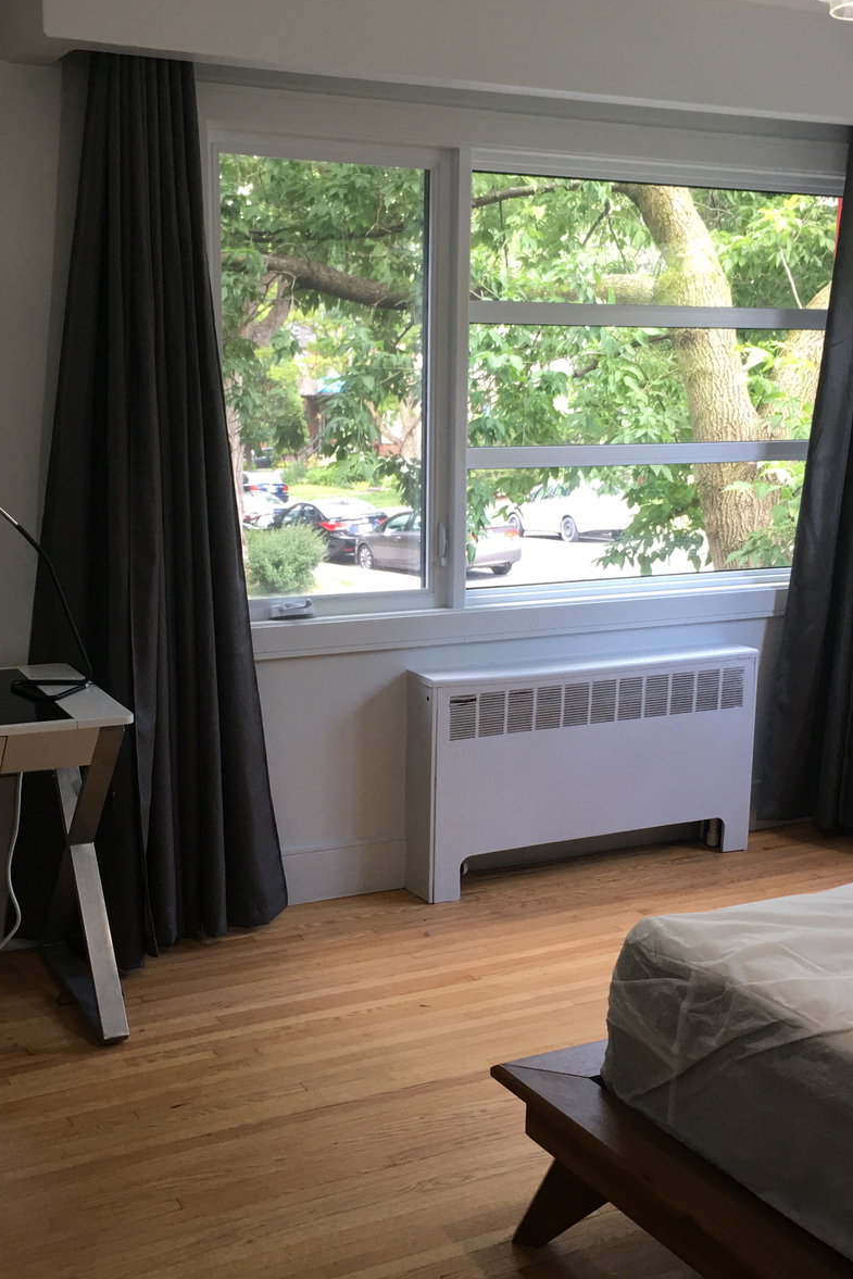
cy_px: 644
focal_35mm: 41
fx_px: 1457
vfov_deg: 47.4
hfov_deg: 32.5
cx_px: 339
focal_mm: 4.15
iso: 25
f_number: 2.2
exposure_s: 1/15
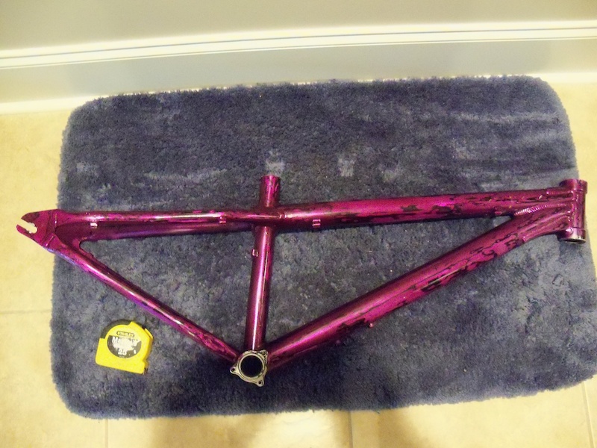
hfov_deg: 52.6
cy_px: 224
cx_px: 298
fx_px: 604
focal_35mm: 35
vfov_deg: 40.7
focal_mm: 6.2
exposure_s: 1/13
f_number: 3.5
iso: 1600
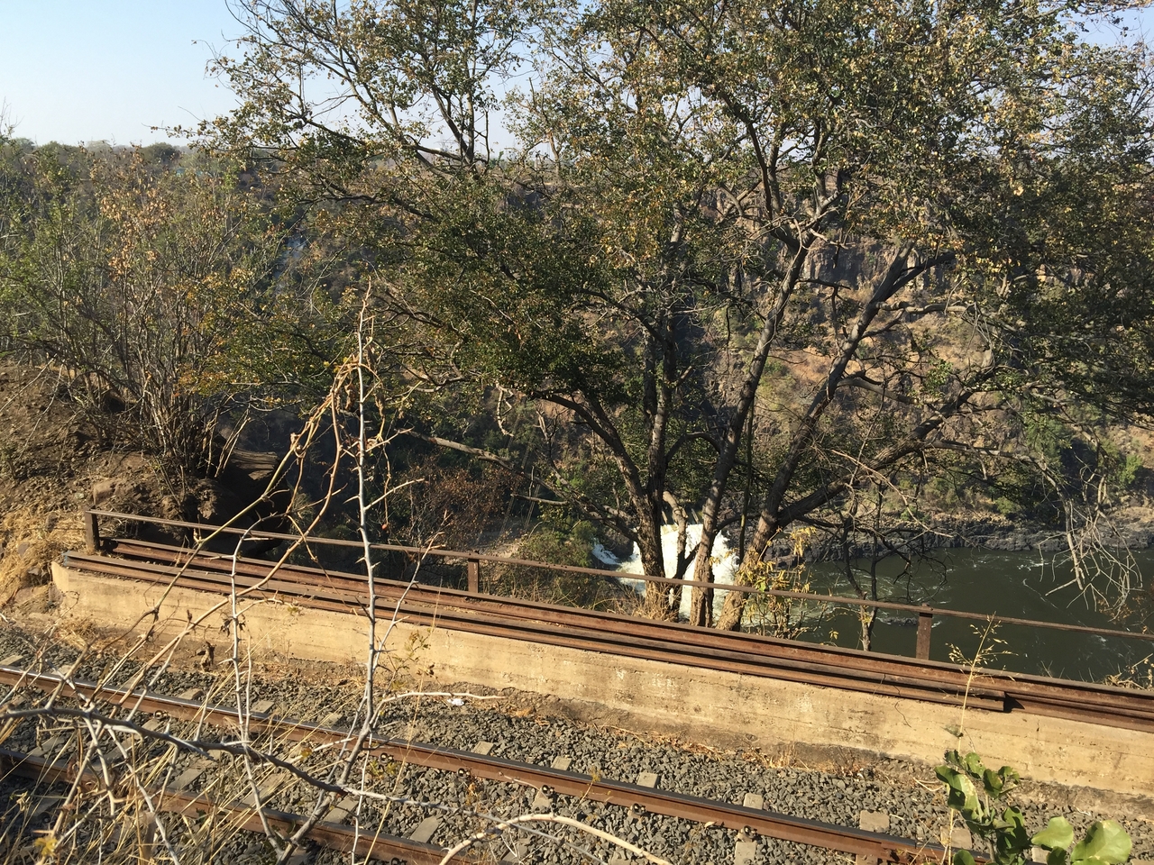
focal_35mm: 29
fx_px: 967
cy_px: 432
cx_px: 577
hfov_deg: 61.7
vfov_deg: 48.2
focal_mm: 4.15
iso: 32
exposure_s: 1/898
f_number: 2.2
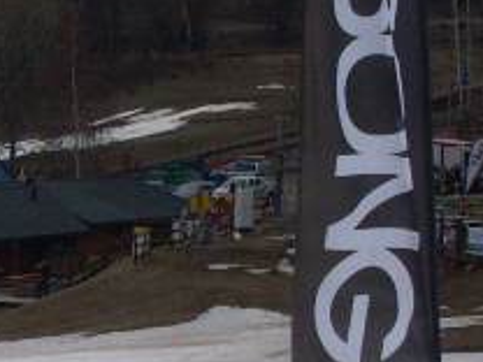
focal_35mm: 187
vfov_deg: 7.9
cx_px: -385
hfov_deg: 10.0
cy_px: 272
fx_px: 2609
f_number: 8.4
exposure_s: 1/250
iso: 80
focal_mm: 6.3
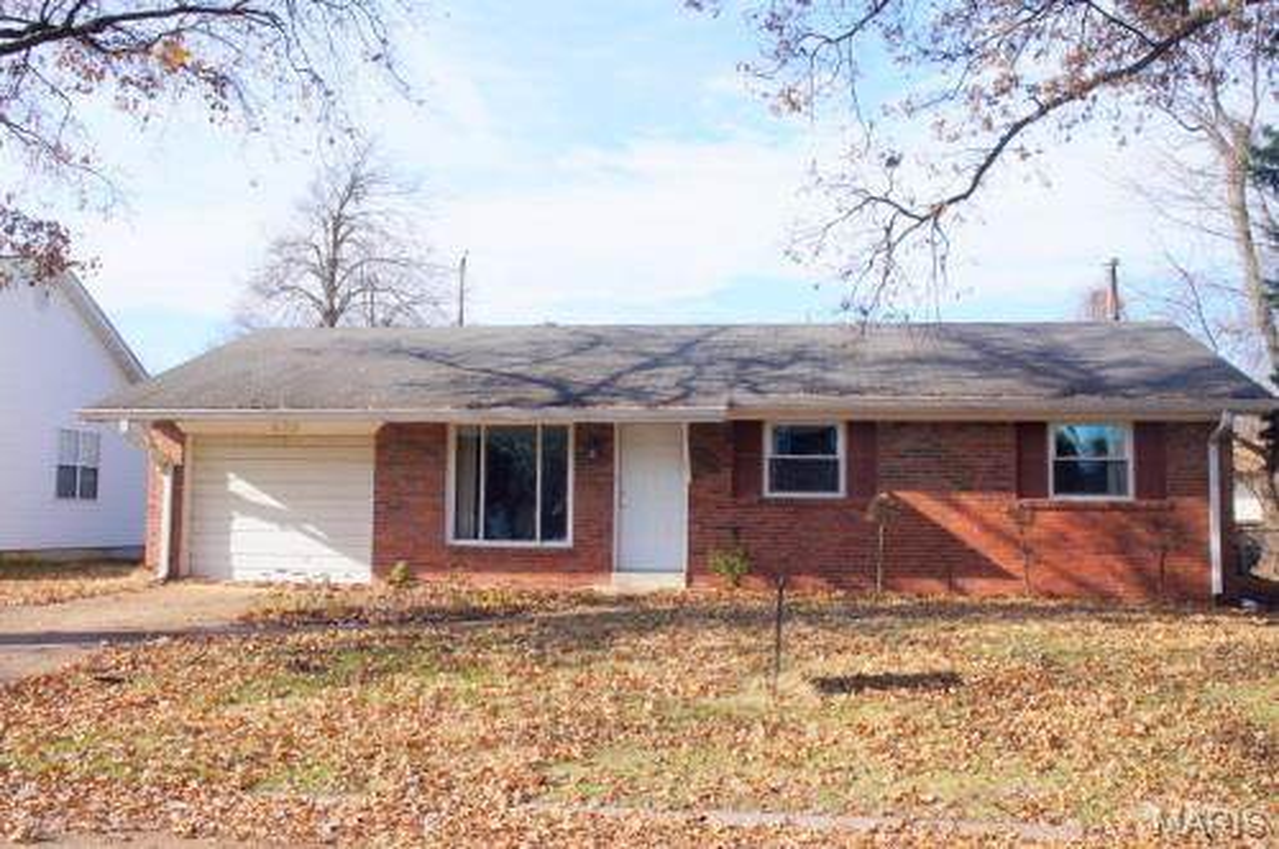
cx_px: 640
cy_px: 424
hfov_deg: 53.2
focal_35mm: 36
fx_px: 1277
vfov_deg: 36.8
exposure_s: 1/125
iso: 200
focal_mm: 24
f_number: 13
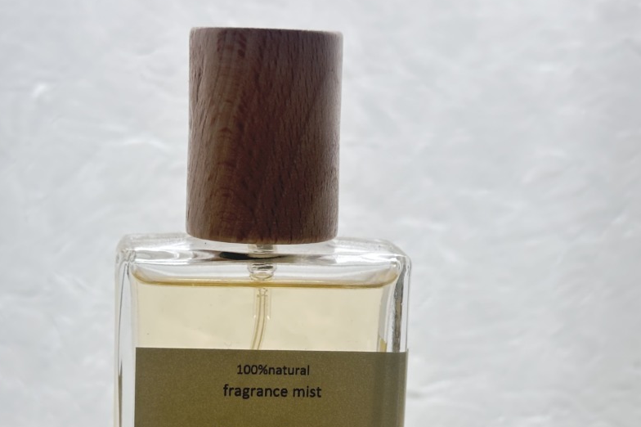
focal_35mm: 79
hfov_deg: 25.7
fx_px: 1406
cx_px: 298
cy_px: 329
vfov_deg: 17.1
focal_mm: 6.86
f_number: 1.78
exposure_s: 1/60
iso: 100
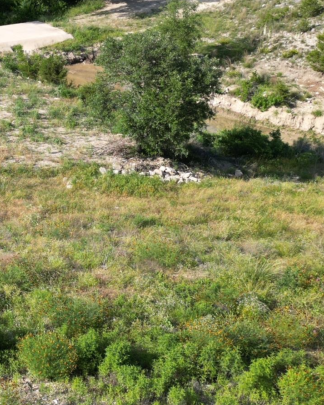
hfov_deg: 25.4
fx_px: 635
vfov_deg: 35.2
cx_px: -74
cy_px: 159
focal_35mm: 53
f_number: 1.7
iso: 110
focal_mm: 6.72
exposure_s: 1/1600
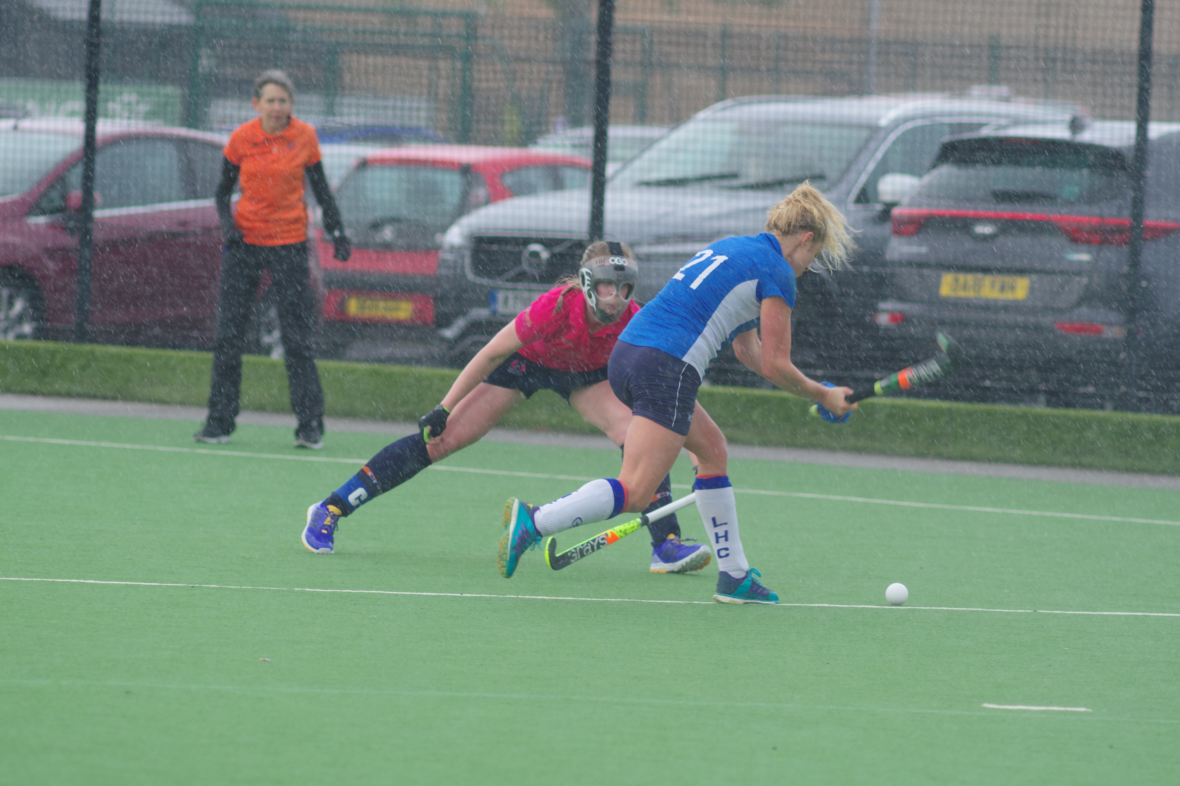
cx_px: 590
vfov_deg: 4.4
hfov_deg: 6.7
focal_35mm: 309
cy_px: 393
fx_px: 10128
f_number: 3.5
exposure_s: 1/500
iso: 800
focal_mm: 200
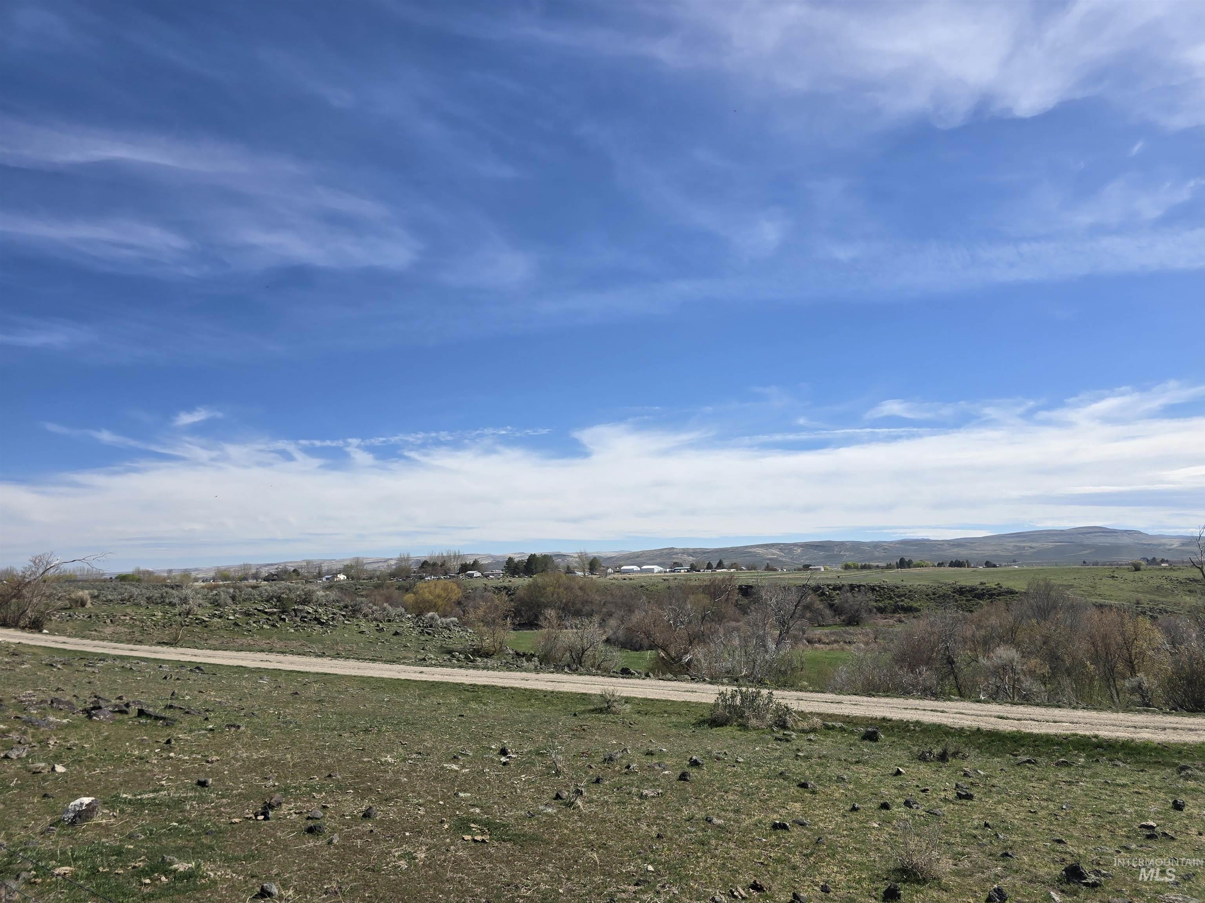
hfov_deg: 73.9
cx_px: 602
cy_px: 452
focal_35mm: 23
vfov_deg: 58.9
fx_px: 801
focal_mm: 6.3
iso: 12
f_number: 1.7
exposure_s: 1/1300
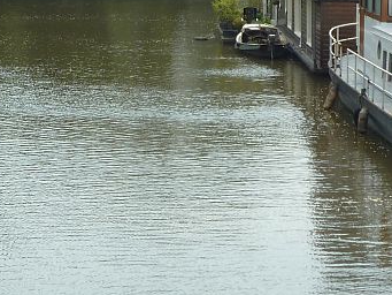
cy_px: -61
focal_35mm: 126
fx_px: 1427
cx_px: 112
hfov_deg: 15.6
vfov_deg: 11.5
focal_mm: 6.9
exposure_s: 1/400
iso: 80
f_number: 4
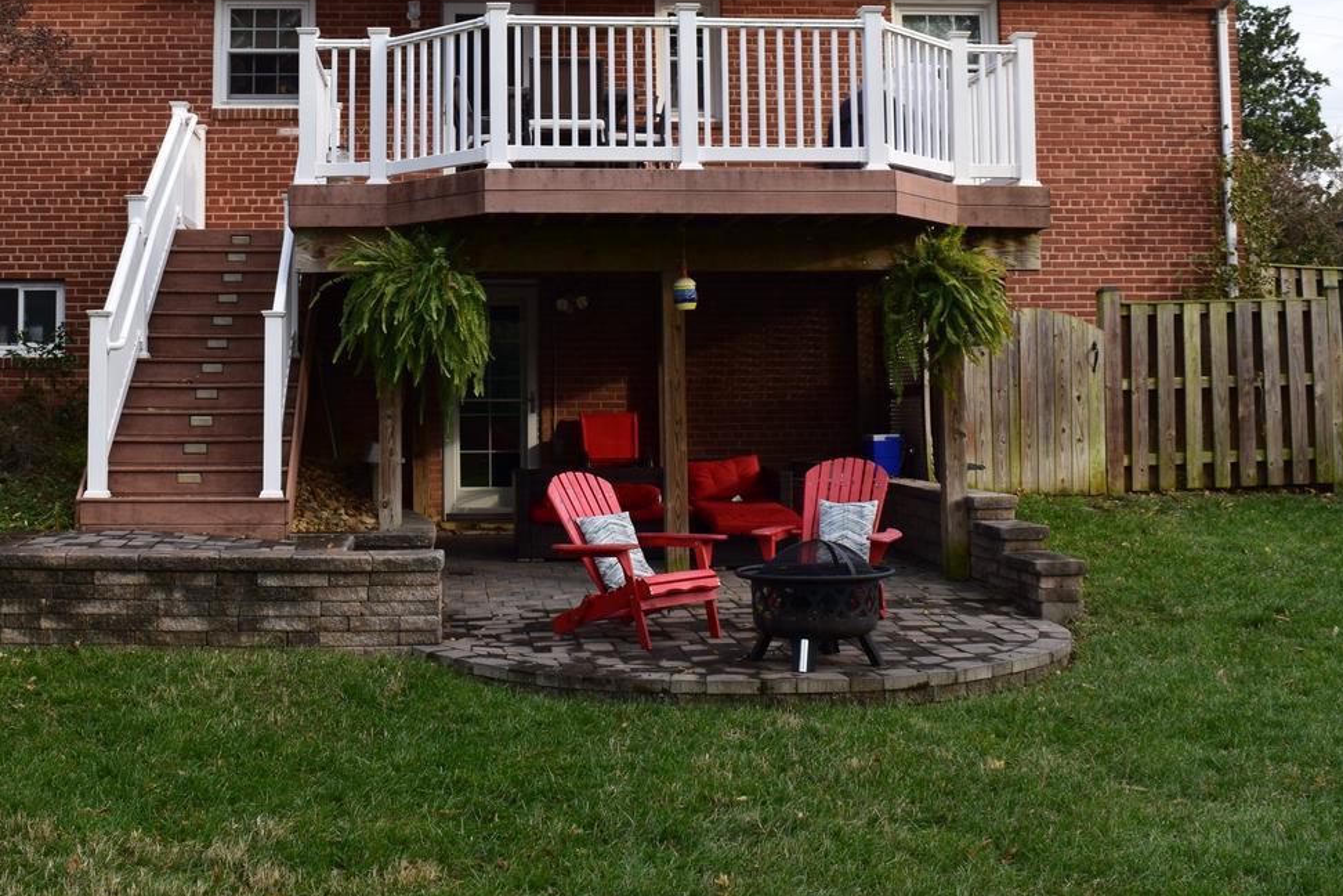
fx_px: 1492
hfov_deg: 47.8
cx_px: 475
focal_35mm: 40
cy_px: 311
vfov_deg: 33.2
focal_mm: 18
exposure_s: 1/250
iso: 400
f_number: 10
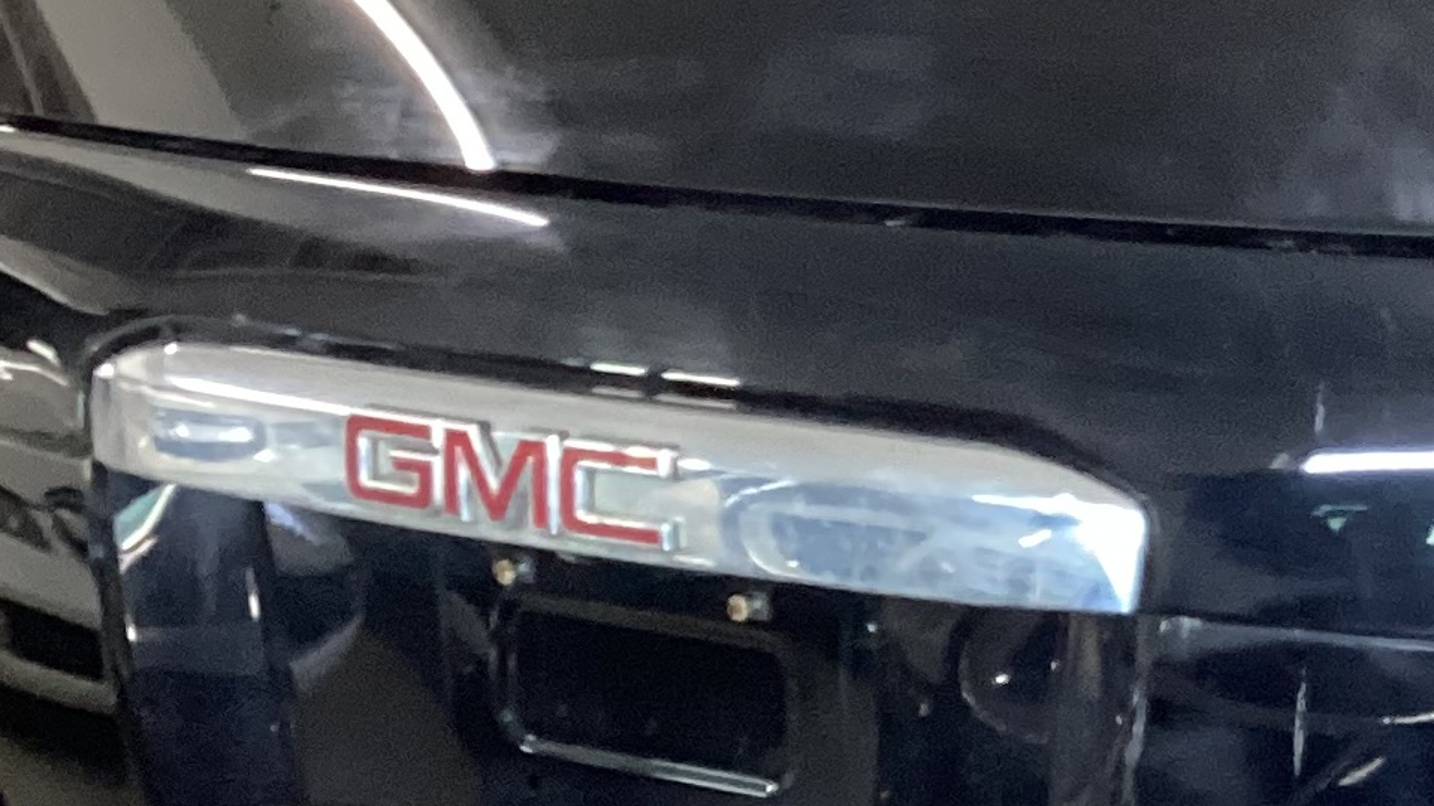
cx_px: 1702
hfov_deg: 17.8
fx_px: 4372
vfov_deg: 10.5
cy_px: 486
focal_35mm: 115
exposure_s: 1/40
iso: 320
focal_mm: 3.3
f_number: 2.4
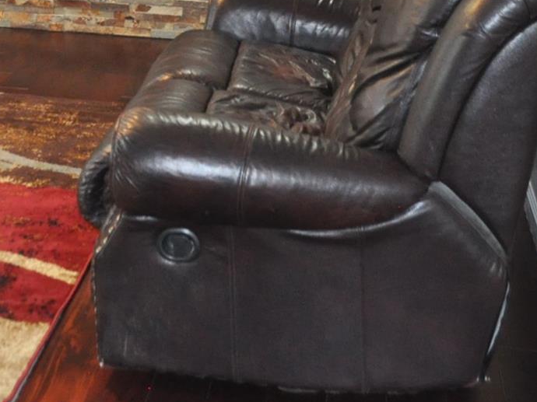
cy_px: -116
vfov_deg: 17.9
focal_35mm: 77
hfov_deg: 24.8
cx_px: 87
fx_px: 1194
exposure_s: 1/60
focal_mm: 18
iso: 1250
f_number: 4.5
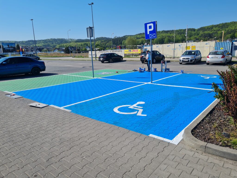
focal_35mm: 26
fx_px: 178
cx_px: 118
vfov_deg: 53.1
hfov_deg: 67.3
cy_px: 89
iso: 50
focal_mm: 5.4
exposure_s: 1/3288
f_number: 1.8
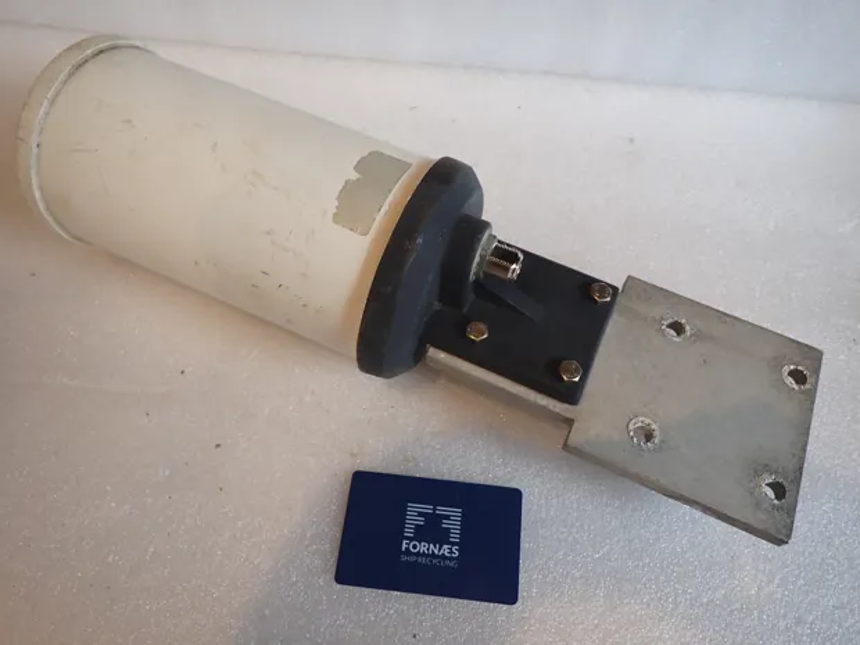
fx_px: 621
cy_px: 322
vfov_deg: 54.9
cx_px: 430
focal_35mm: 25
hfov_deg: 69.4
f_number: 2
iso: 125
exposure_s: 1/60
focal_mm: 4.5
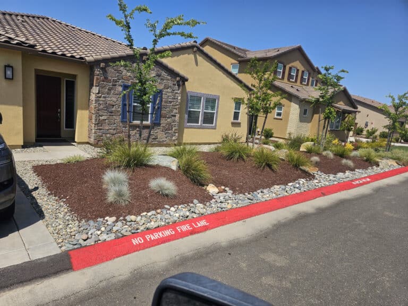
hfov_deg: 73.9
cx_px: 204
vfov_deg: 58.9
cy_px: 153
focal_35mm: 23
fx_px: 271
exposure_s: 1/937
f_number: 1.7
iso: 10
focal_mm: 6.3
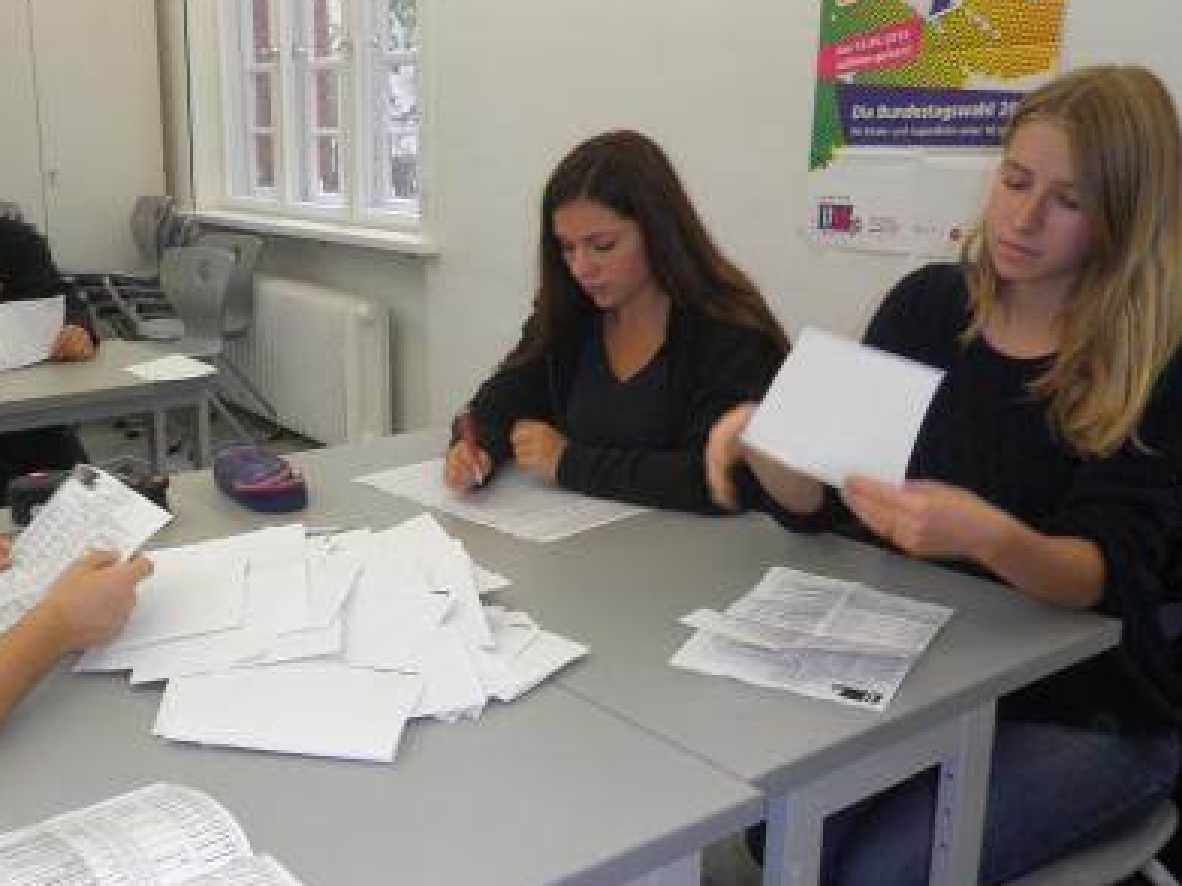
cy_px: 463
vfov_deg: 37.7
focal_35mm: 38
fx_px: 1298
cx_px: 392
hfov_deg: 48.1
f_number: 3.3
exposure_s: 1/30
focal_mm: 4.3
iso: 125
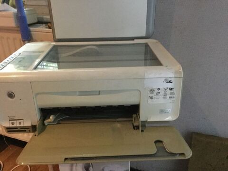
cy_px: 86
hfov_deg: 58.4
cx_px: 114
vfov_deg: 45.4
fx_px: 204
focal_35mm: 31
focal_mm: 3.3
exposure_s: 1/17
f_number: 2.4
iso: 800
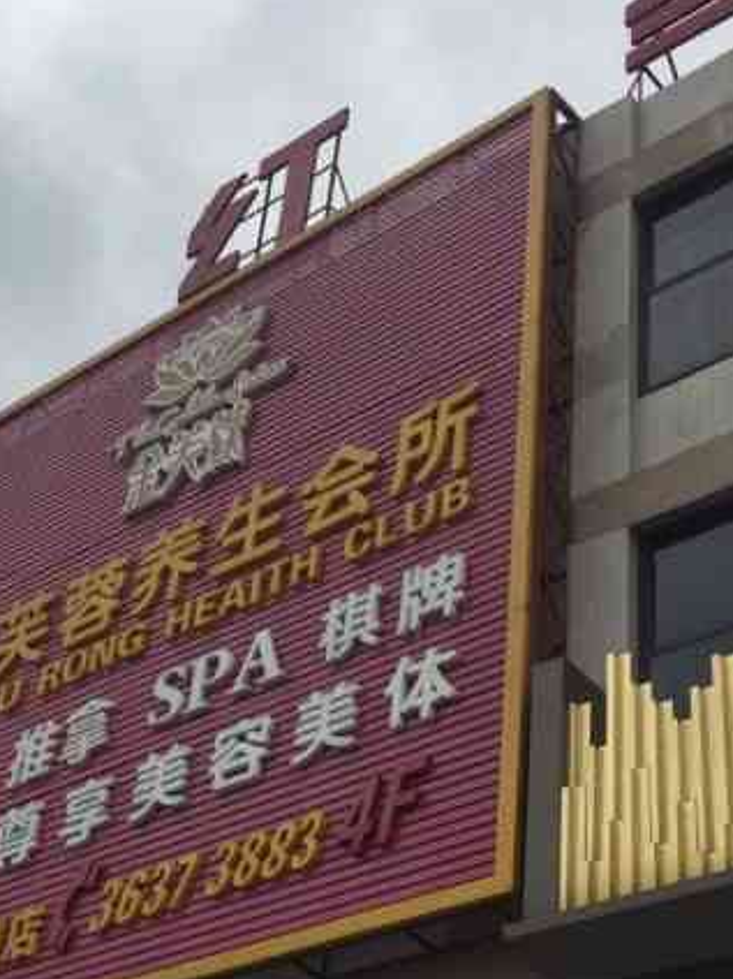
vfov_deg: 30.2
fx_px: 1808
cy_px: 589
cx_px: 118
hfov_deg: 22.5
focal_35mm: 64
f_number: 2.2
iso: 32
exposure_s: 1/2639
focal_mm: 4.15
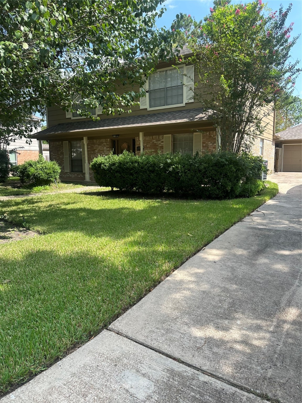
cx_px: 151
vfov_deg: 71.6
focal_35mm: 24
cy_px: 202
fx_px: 279
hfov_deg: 56.8
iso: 80
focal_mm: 6.86
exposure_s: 1/1107
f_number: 1.78
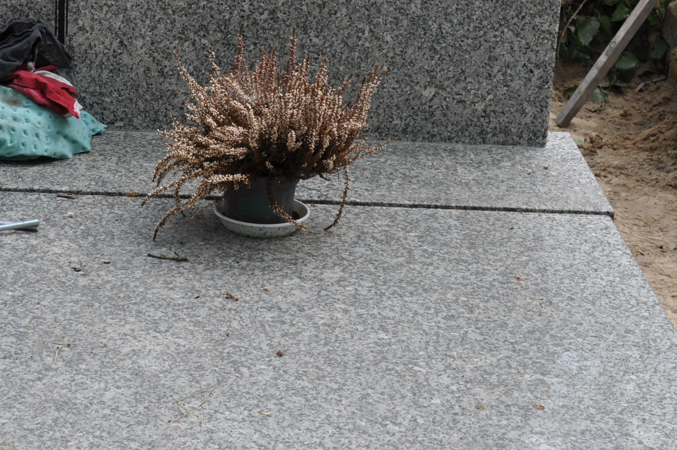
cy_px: 149
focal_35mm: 106
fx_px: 1991
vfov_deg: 12.9
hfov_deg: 19.2
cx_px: 201
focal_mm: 32
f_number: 7.1
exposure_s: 1/200
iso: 200
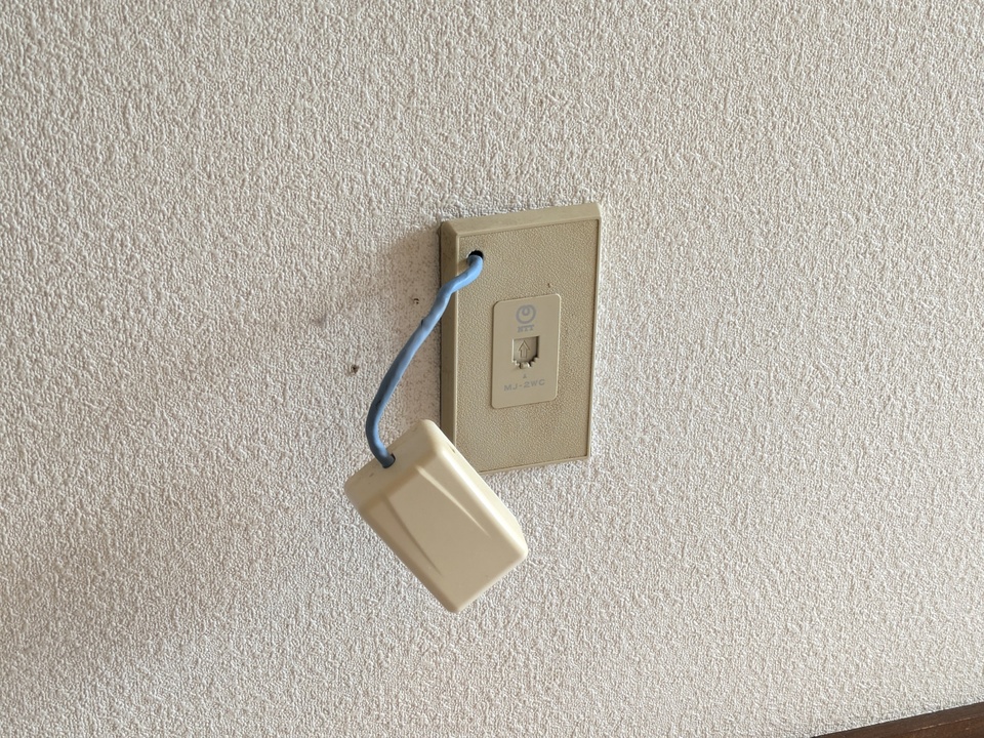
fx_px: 1450
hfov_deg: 37.5
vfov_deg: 28.6
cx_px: 492
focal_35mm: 51
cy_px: 369
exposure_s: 1/120
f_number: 1.89
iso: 71
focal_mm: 5.43
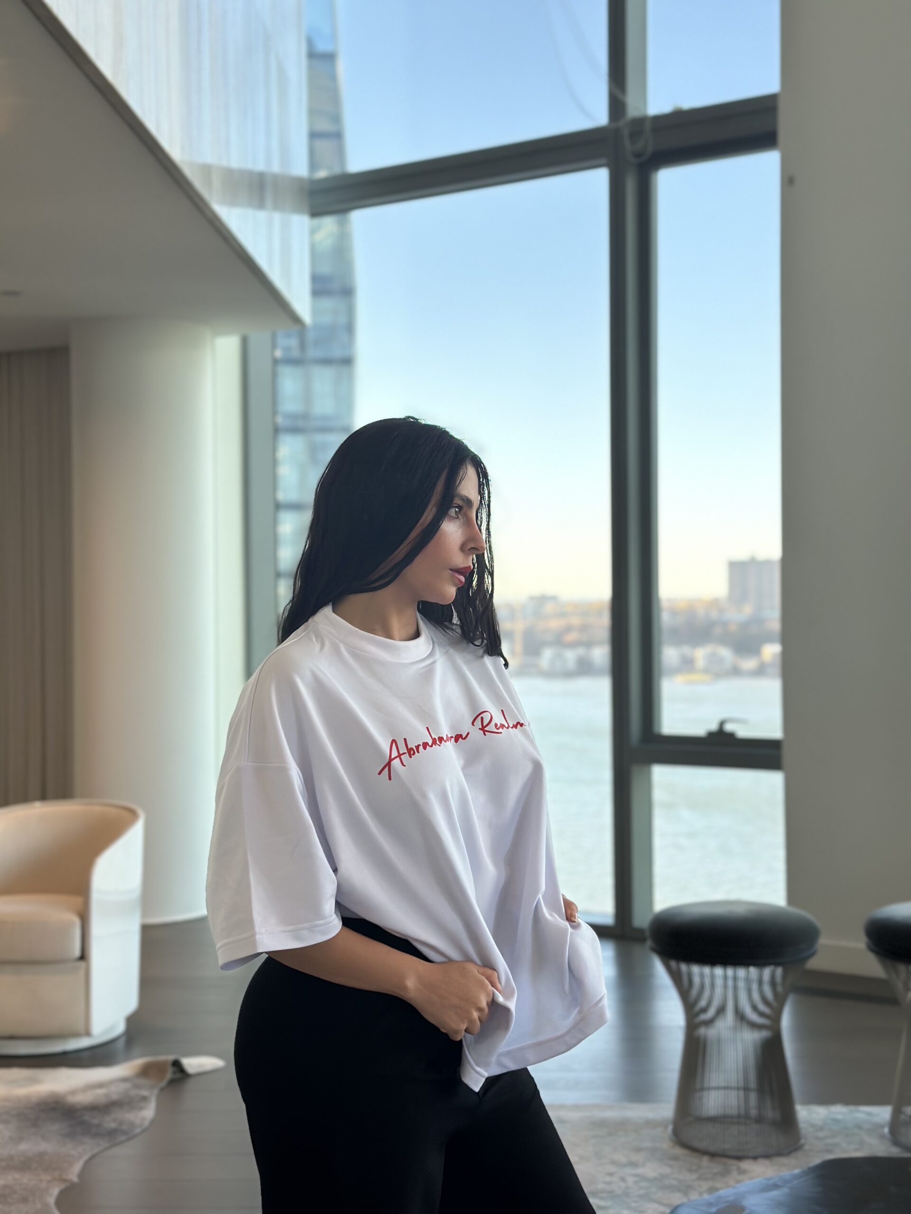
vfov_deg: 39.7
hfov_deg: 30.3
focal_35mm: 48
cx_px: 456
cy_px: 607
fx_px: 1684
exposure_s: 1/516
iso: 80
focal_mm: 6.86
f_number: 1.78
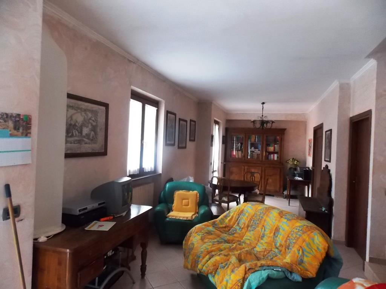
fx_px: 256
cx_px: 193
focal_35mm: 23
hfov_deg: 73.9
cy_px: 144
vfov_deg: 58.9
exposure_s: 1/30
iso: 320
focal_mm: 4
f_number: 3.1
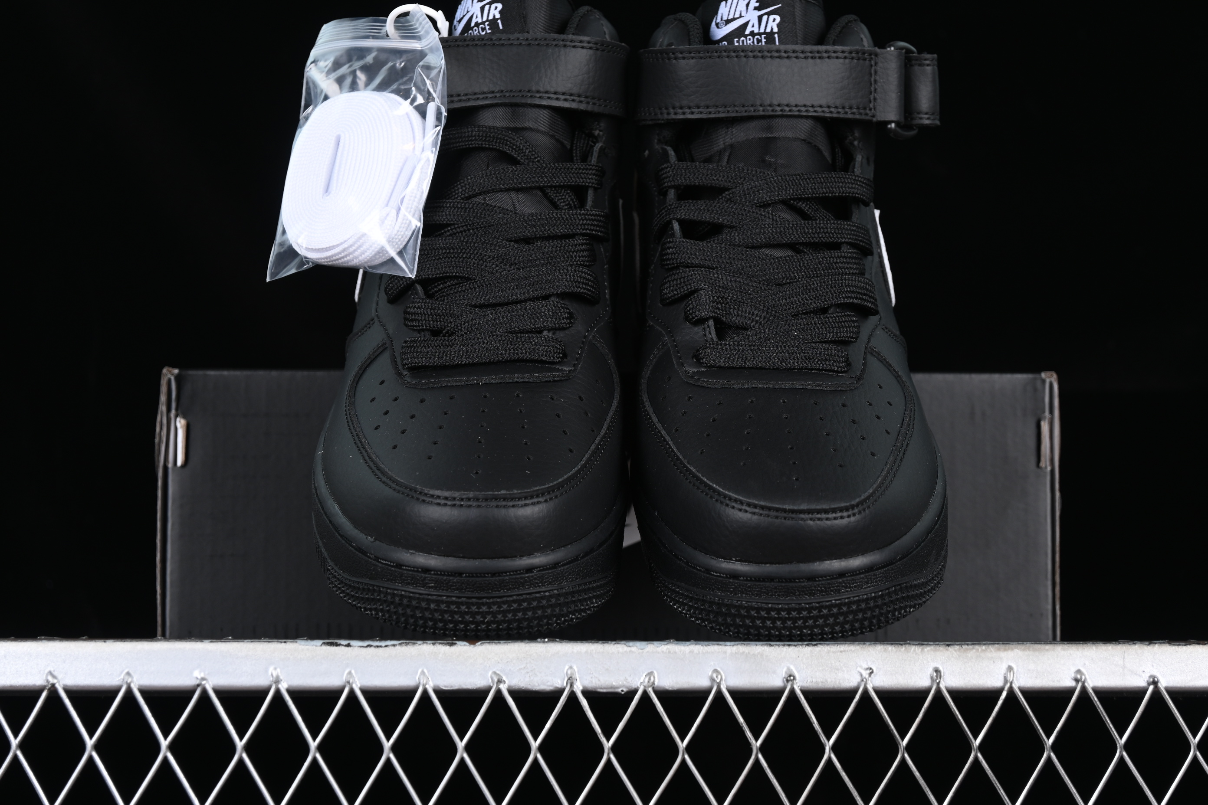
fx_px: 2516
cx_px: 604
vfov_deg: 18.2
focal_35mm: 75
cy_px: 402
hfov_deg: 27.0
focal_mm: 50
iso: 160
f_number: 6.3
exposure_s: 1/60
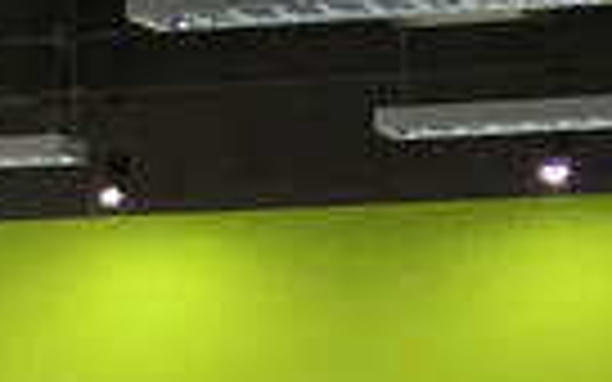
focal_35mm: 181
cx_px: -248
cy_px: 1110
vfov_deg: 6.6
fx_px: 3019
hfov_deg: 11.2
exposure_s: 1/33
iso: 64
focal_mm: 4.15
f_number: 2.2
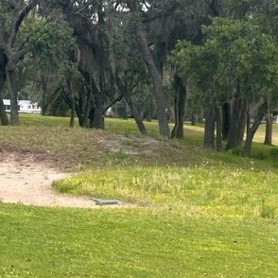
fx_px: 1345
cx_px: 189
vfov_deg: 11.8
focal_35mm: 148
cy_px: 172
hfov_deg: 11.8
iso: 64
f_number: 1.78
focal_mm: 6.86
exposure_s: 1/604
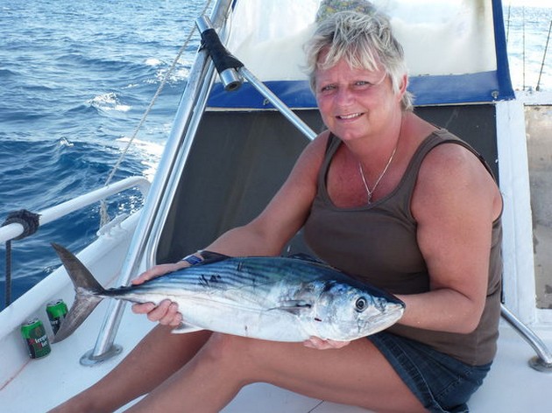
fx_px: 654
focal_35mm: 41
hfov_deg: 45.8
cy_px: 206
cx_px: 276
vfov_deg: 35.1
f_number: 4.2
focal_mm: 7.4
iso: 100
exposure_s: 1/200
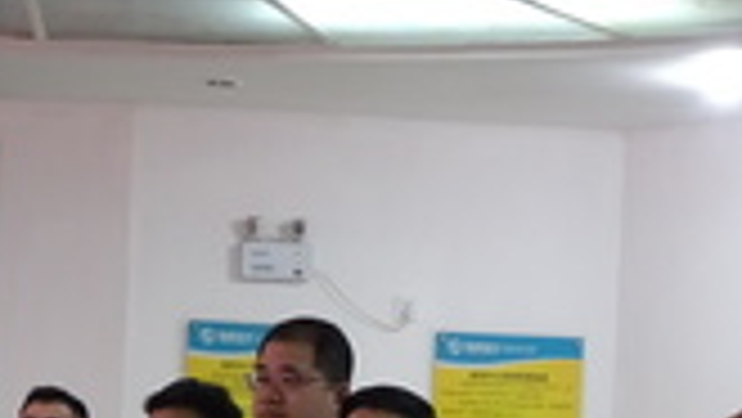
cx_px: 288
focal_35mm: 119
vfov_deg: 10.1
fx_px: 2342
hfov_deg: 18.0
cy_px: 497
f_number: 4
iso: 800
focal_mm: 6.17
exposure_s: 1/30
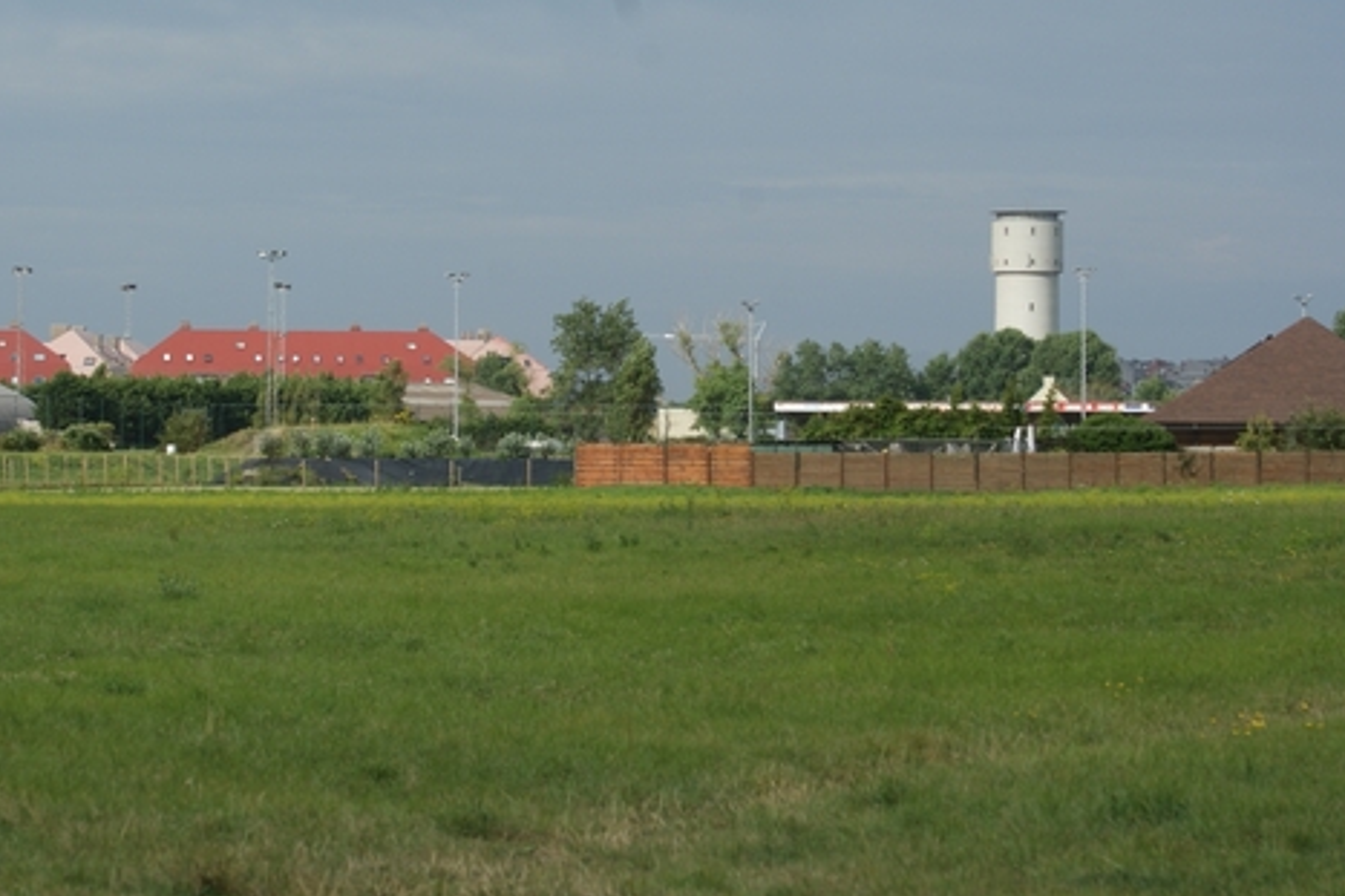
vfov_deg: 9.5
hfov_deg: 14.2
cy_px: 354
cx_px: 501
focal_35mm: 145
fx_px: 5402
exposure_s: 1/160
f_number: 10
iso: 100
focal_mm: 75
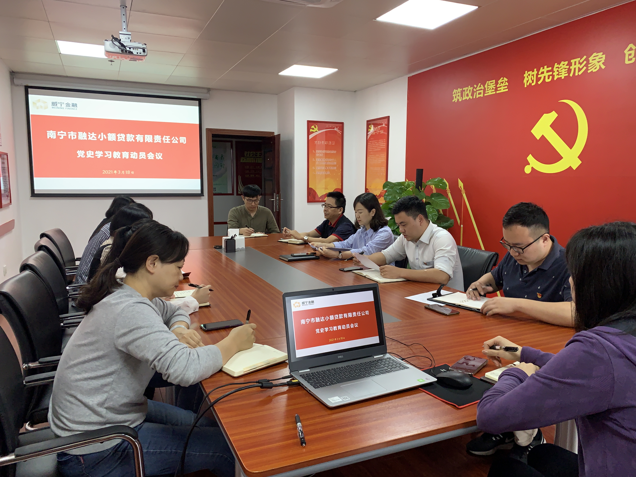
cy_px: 238
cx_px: 318
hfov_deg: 67.3
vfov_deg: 53.1
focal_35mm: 26
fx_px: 478
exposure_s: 1/60
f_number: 1.8
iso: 160
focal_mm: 4.25
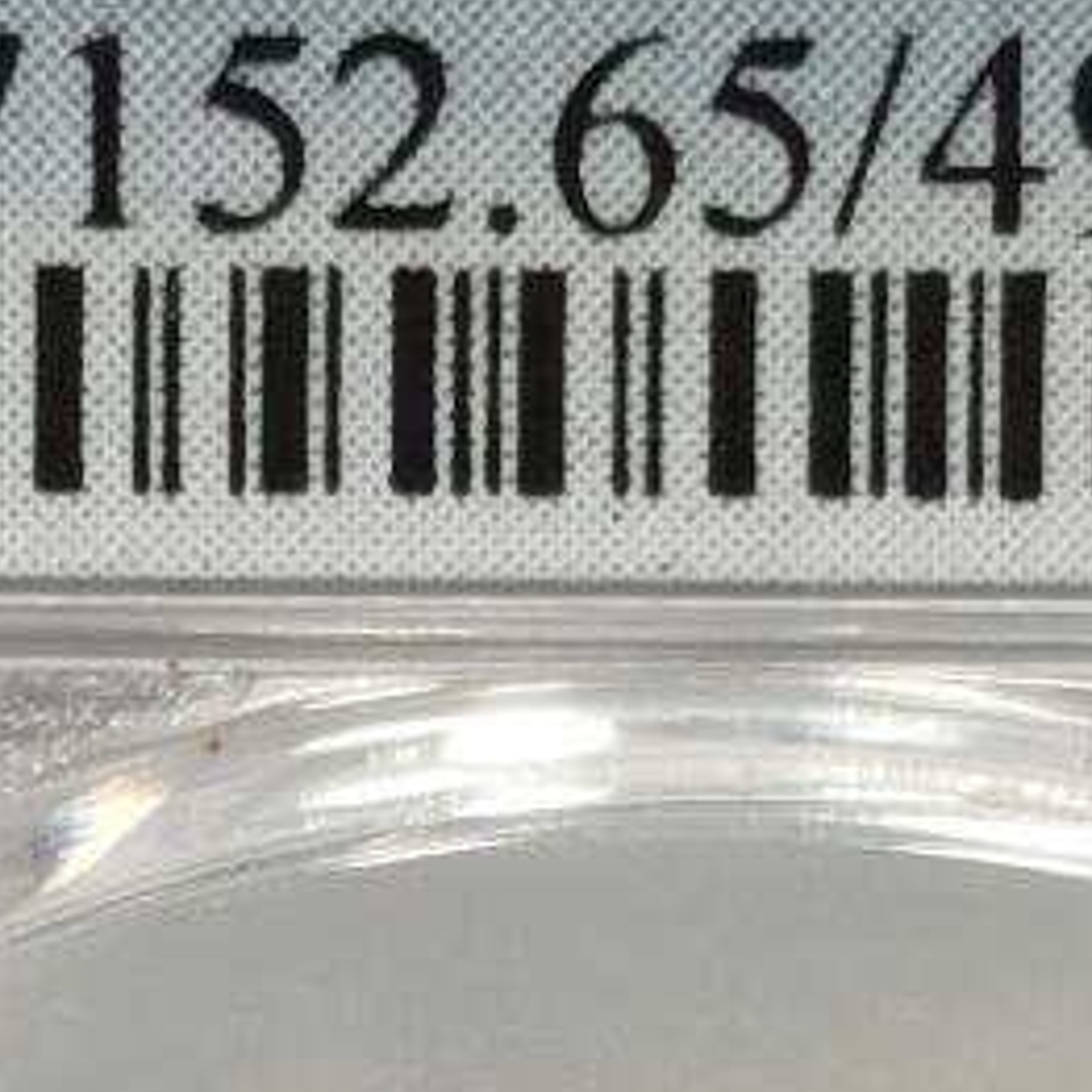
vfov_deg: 5.3
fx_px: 11706
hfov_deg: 5.3
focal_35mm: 328
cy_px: 1742
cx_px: 709
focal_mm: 5.56
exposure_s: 1/100
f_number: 16
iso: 100
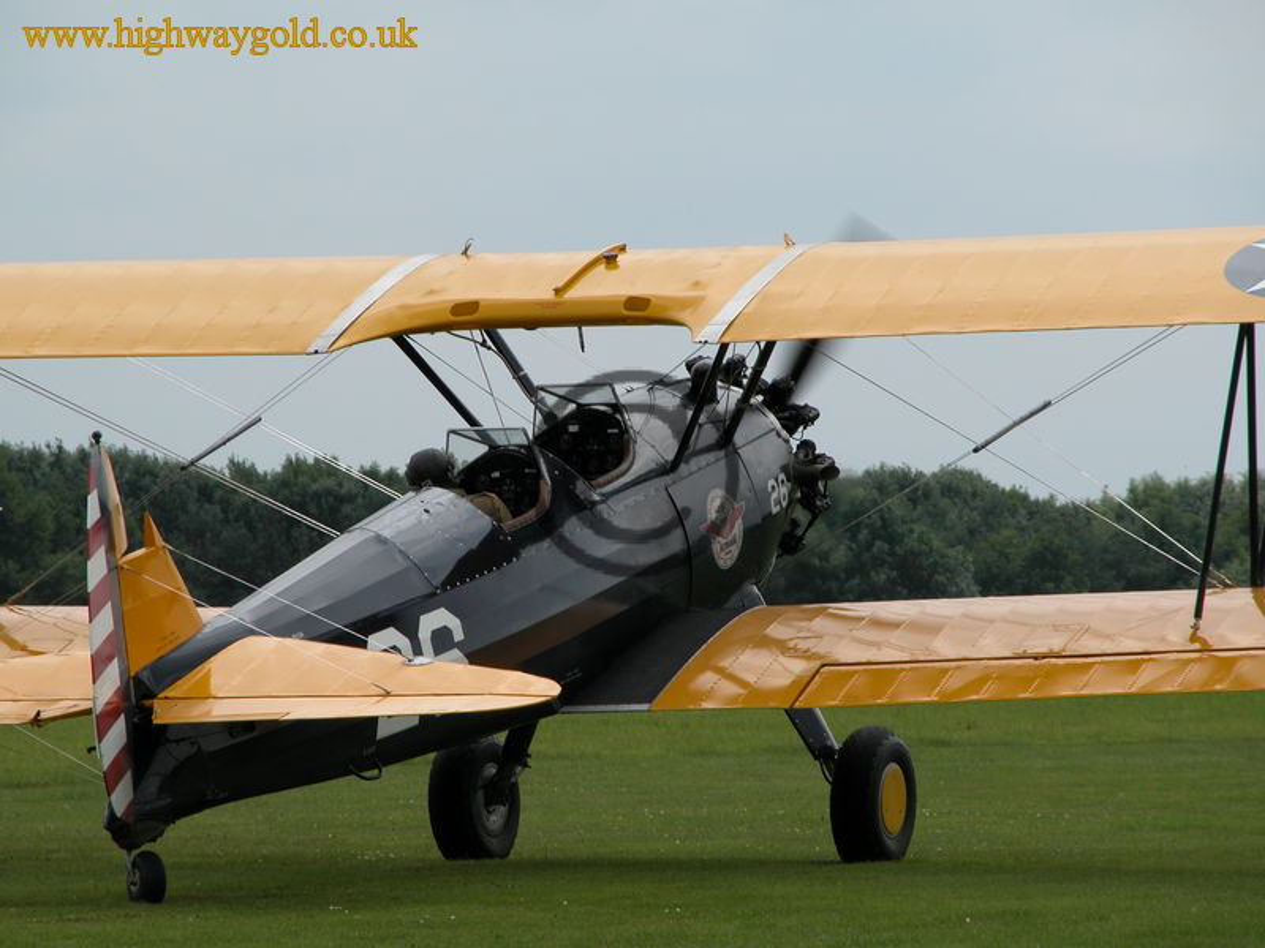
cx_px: 632
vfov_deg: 5.3
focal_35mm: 280
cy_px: 474
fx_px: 10232
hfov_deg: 7.1
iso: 100
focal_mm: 71.2
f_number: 5.9
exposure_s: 1/513
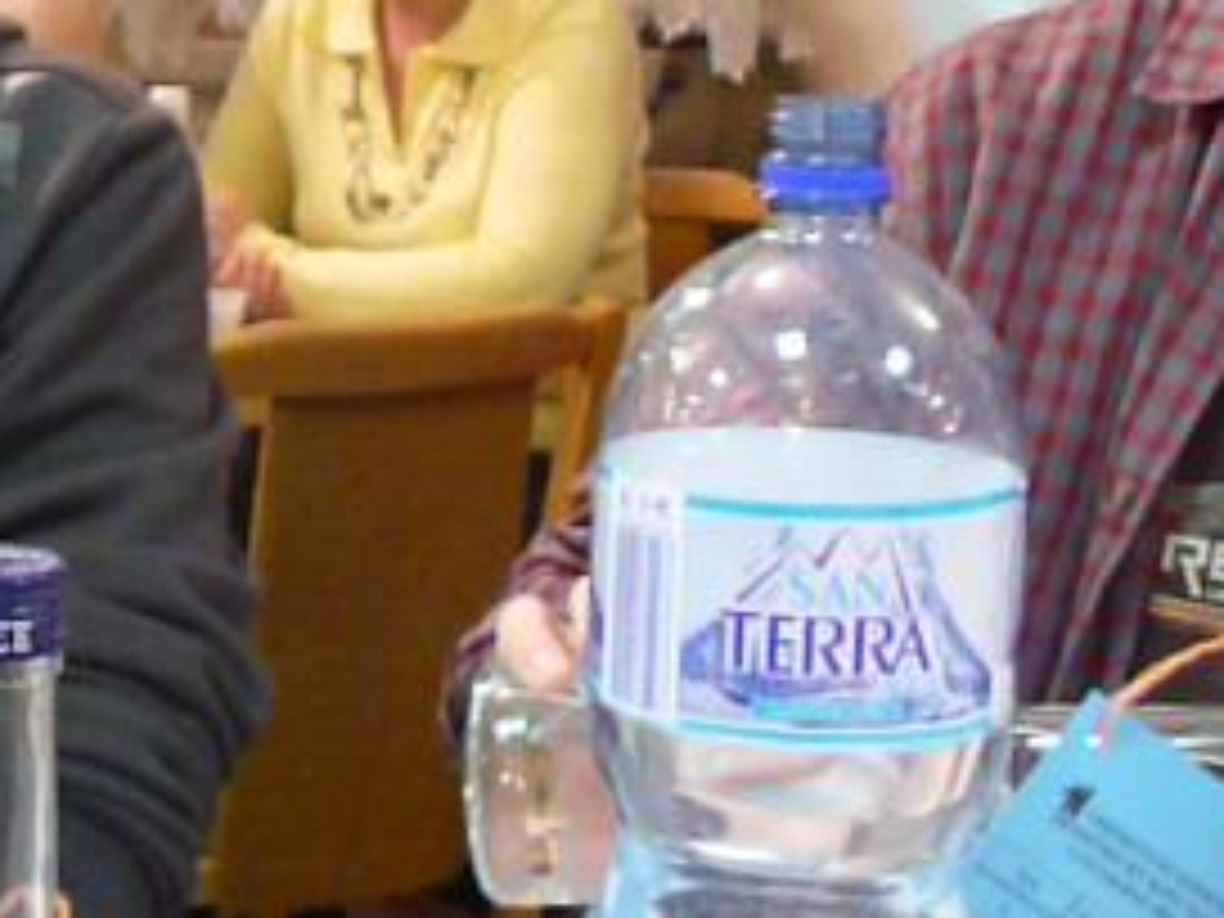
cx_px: -86
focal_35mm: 87
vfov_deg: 16.7
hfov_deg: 21.5
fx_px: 3076
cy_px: 72
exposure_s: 1/30
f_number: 2.8
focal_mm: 6.1
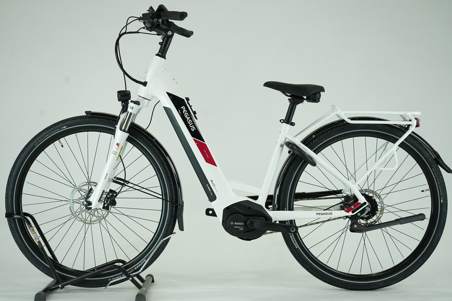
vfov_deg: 24.6
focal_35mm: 55
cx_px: 226
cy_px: 150
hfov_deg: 36.2
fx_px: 691
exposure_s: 1/200
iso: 1000
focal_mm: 55
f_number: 5.6
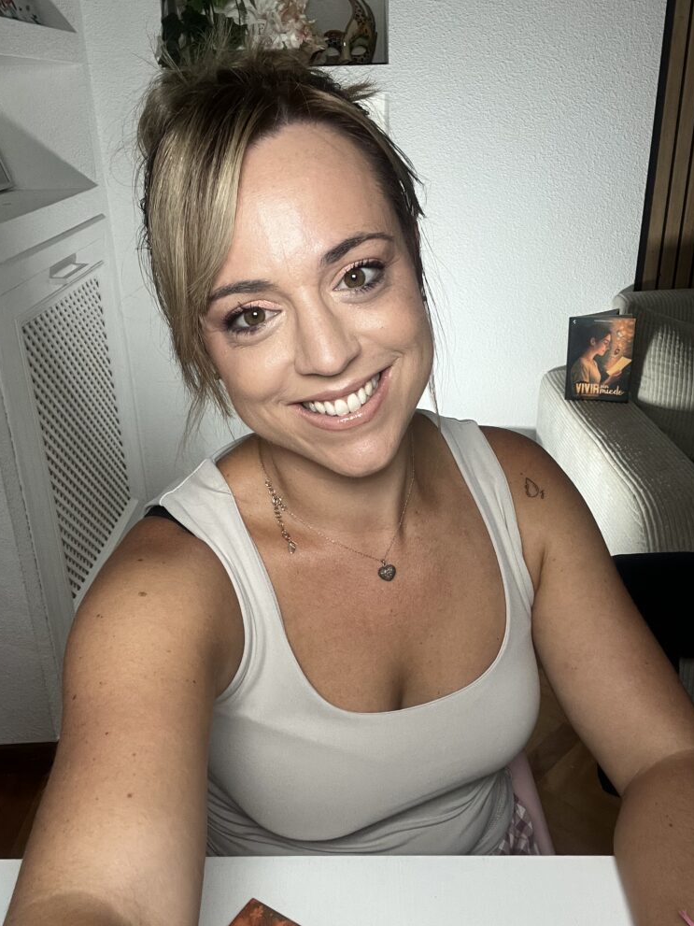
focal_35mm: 31
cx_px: 347
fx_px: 829
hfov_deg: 45.4
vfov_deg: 58.3
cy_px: 477
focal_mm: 2.71
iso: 160
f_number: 2.2
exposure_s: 1/60
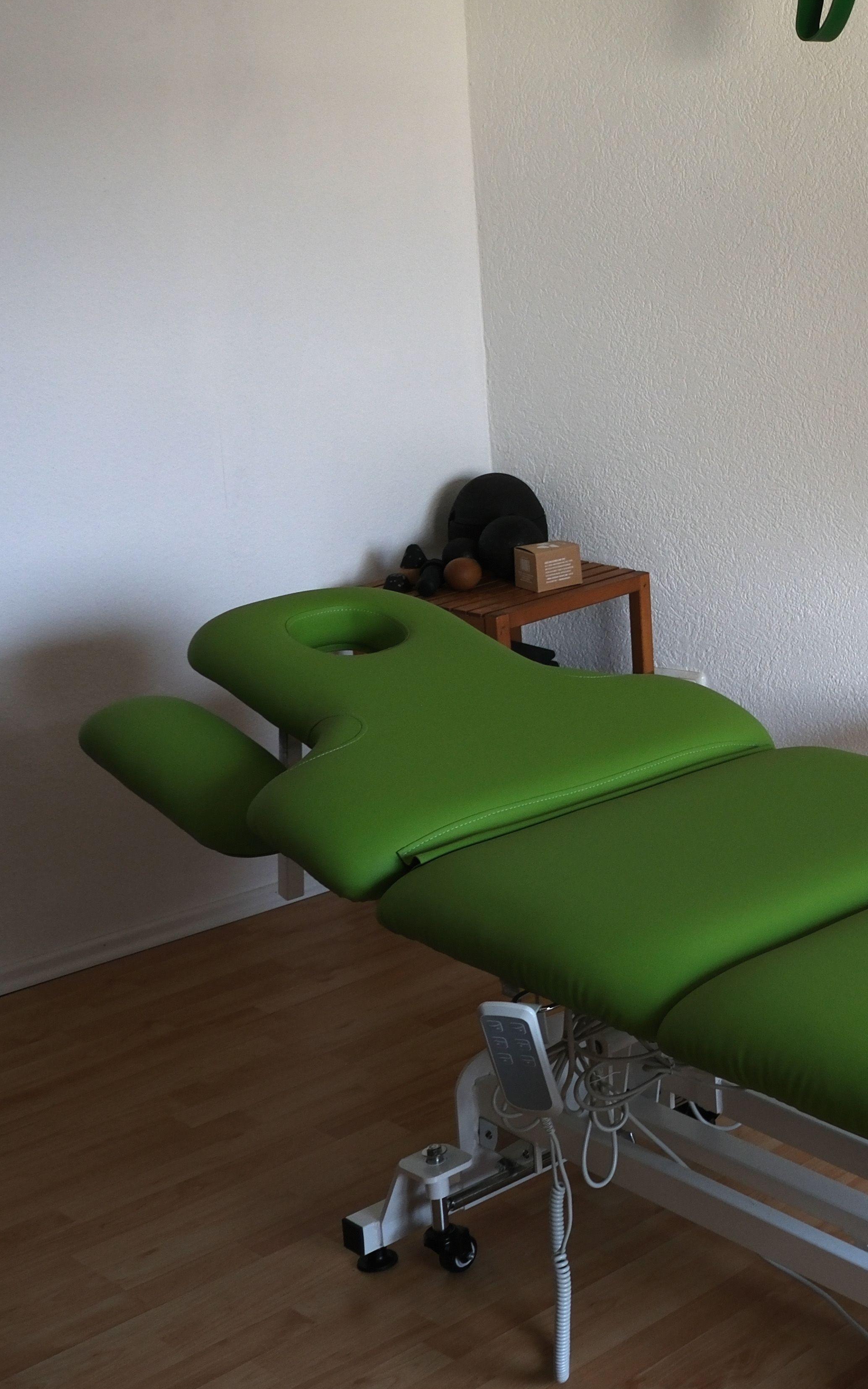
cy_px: 516
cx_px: 1231
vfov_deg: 38.6
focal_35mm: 52
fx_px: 1968
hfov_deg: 21.6
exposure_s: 1/60
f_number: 4
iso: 250
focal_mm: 18
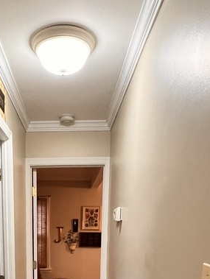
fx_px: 299
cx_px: 55
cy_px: 286
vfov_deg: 42.5
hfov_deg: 37.9
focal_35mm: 37
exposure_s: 1/60
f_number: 1.8
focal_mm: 1.57
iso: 320
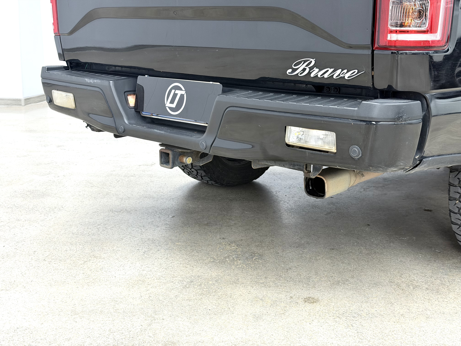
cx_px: 230
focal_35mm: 48
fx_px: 639
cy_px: 173
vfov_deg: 30.3
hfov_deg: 39.7
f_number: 1.78
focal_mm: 6.76
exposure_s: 1/100
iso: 50
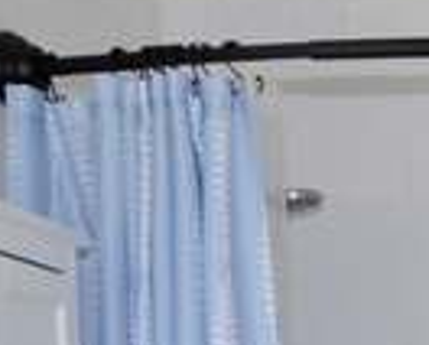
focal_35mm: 109
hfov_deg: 16.1
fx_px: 1386
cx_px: 647
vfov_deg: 13.0
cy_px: 594
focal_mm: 10
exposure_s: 1/80
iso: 400
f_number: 4.5
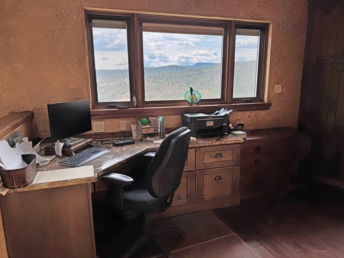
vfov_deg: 54.9
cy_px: 128
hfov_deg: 69.4
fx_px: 248
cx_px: 173
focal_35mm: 25
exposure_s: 1/1010
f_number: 1.78
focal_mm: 6.76
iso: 80
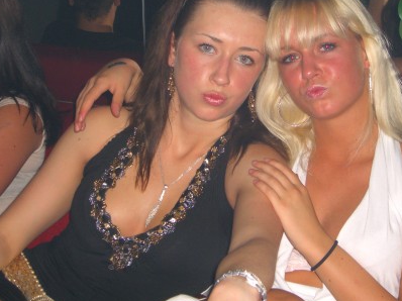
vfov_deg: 17.1
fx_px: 998
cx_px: 238
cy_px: 88
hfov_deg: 22.7
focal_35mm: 86
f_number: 3.6
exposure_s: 1/60
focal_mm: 11.8
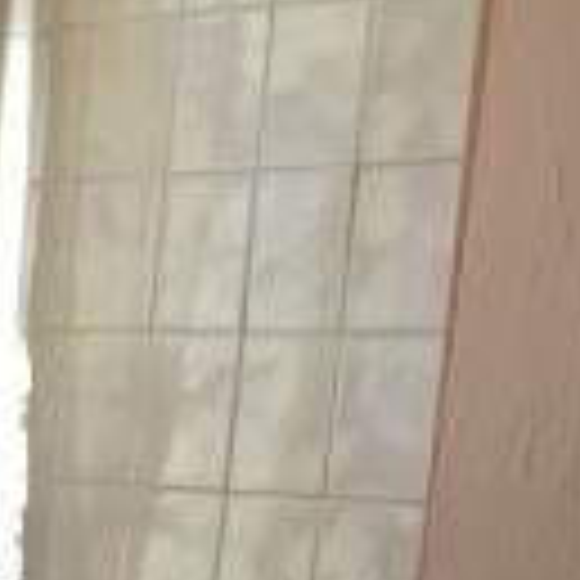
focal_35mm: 204
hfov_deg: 8.0
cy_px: 1389
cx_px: -764
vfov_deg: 7.9
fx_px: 3867
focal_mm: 4.15
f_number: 2.2
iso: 80
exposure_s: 1/15
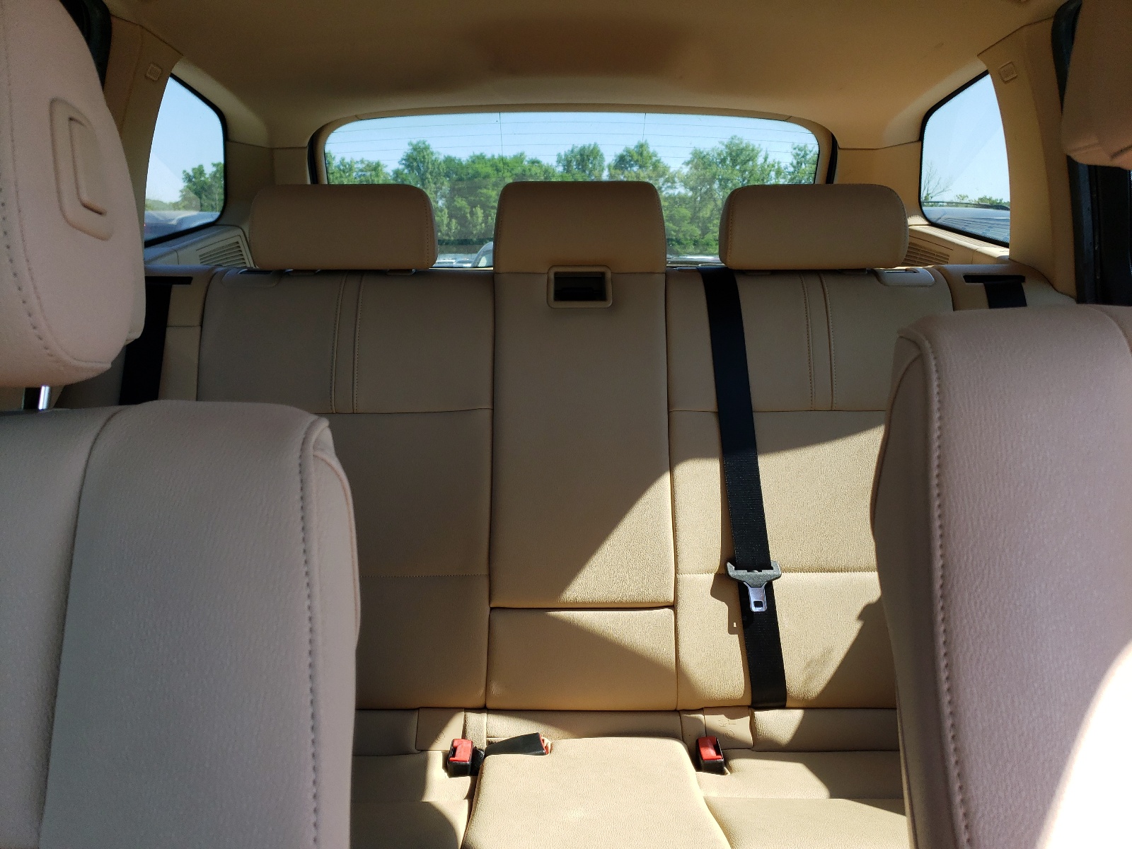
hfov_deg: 67.3
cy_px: 424
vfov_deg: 53.1
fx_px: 850
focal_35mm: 26
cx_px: 566
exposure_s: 1/588
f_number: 1.5
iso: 50
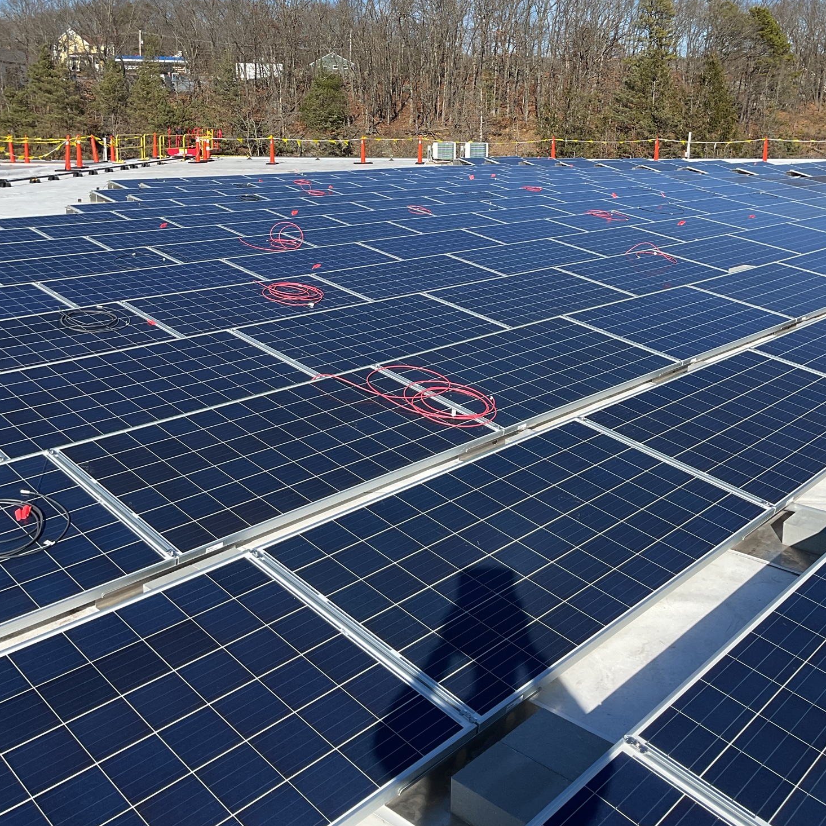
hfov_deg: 47.2
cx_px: 407
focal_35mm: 35
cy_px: 263
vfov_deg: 46.3
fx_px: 945
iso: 16
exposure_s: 1/1626
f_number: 1.8
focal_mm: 3
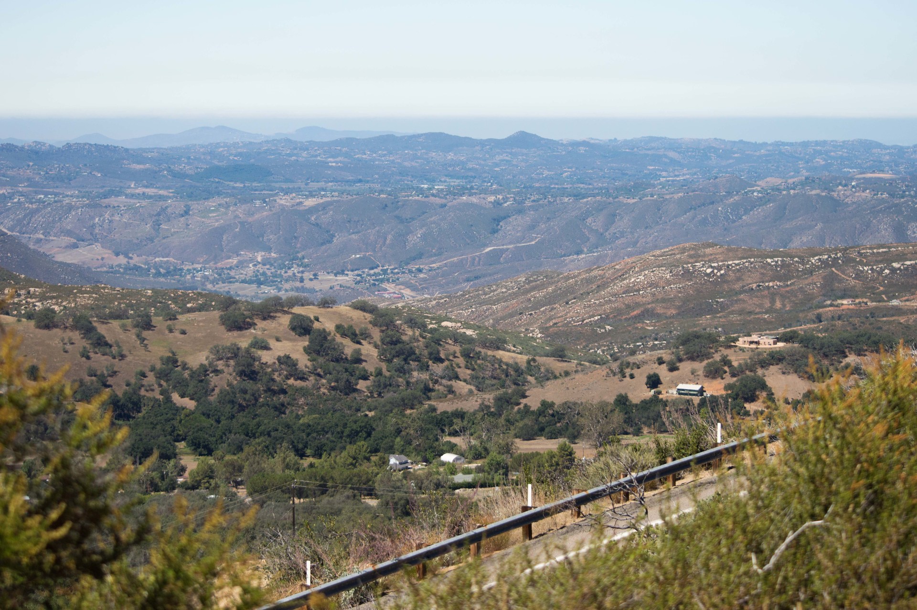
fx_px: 2099
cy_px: 305
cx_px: 458
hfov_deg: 24.6
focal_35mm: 82
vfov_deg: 16.5
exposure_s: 1/1250
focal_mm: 55
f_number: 5
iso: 400
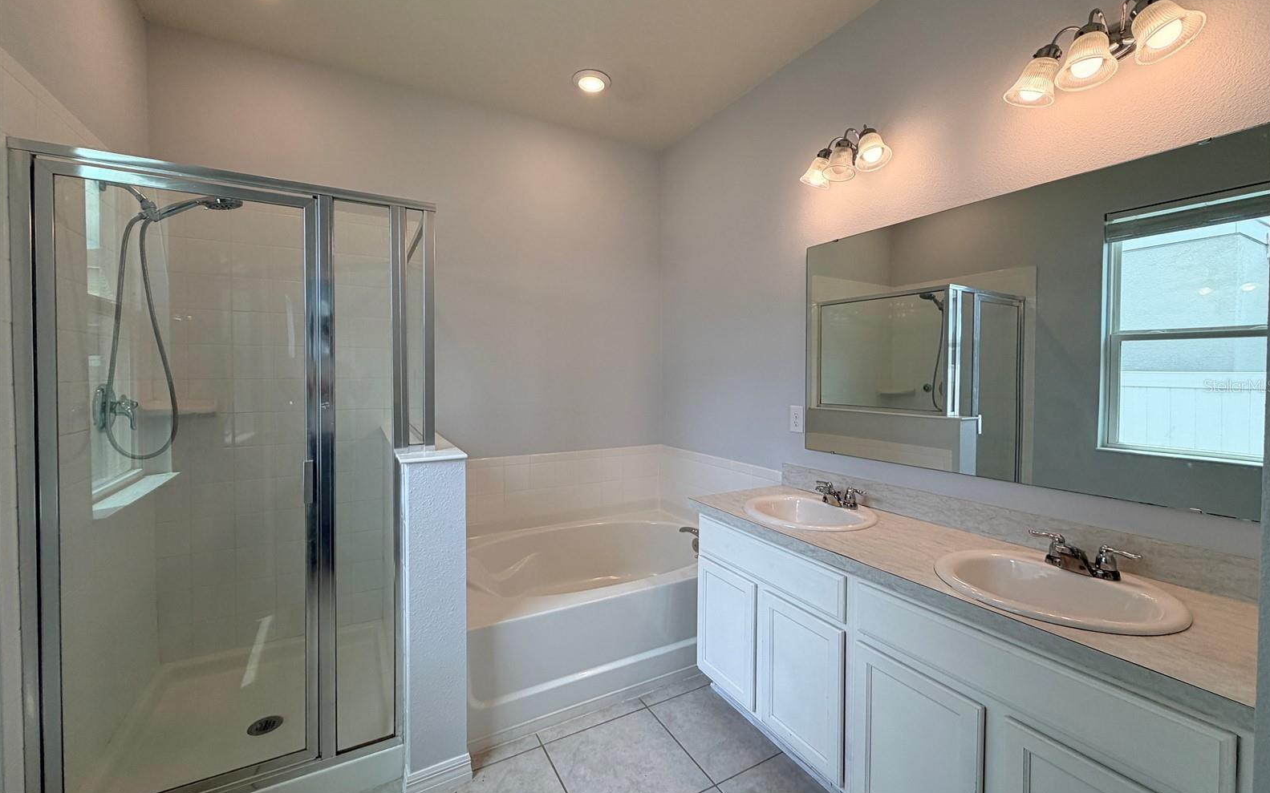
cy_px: 386
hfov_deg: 101.5
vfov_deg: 74.8
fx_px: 519
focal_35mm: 15
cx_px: 638
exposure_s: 1/155
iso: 64
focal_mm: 2.22
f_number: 2.2
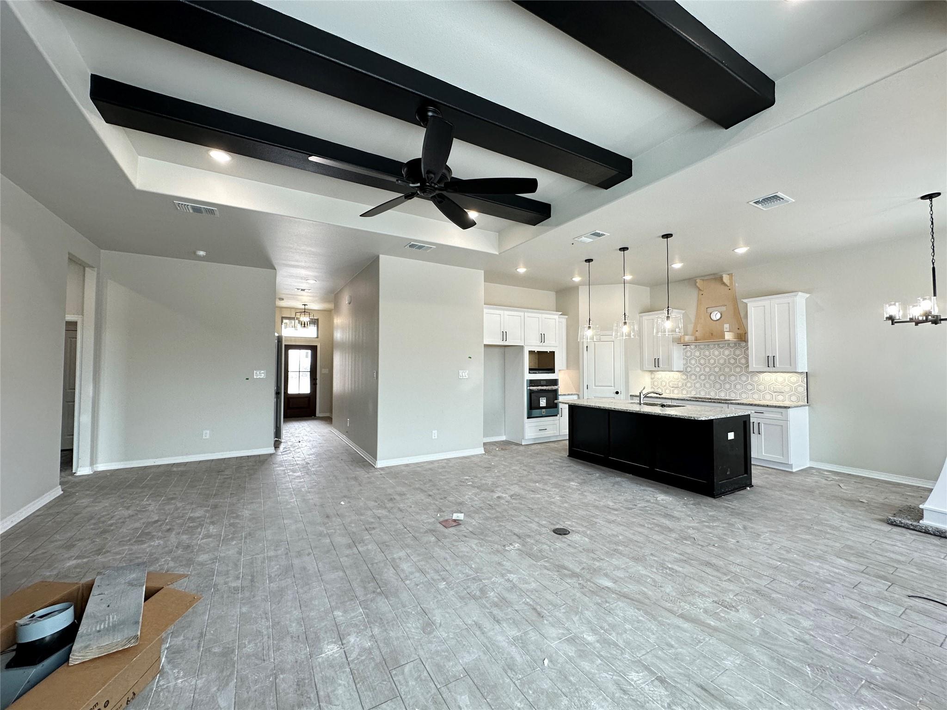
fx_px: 383
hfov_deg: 102.1
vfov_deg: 85.7
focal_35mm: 14
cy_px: 355
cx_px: 474
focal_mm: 2.22
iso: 160
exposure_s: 1/120
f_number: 2.2
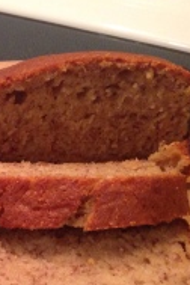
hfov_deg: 13.5
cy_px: 263
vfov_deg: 21.8
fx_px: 720
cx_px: -151
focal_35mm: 91
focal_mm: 4.12
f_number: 2.4
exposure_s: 1/20
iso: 200
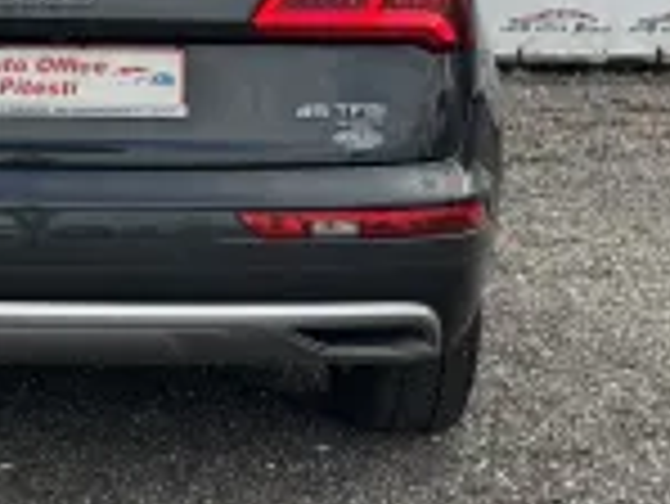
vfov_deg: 12.7
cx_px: 31
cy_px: 63
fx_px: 2247
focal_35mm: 116
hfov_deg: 16.7
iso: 64
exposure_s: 1/568
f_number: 1.78
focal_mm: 6.76
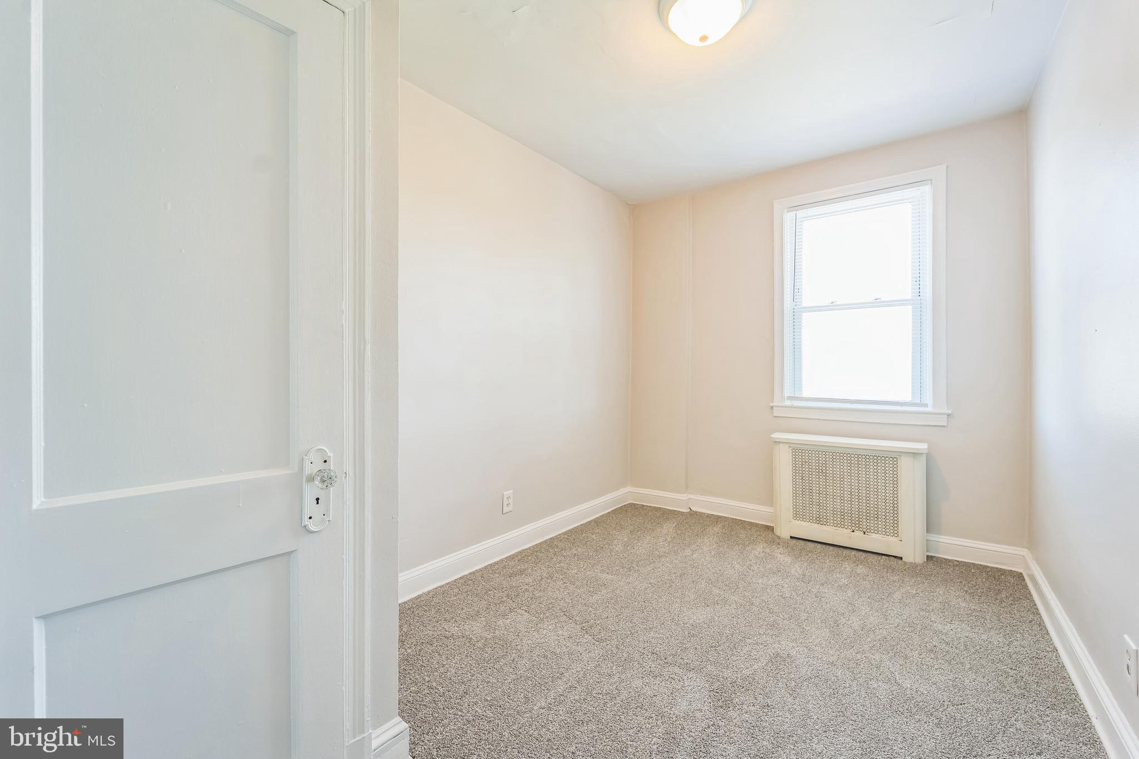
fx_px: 443
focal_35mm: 14
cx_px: 570
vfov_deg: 81.2
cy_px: 380
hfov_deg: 104.3
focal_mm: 14
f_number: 5.6
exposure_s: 1/10
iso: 250
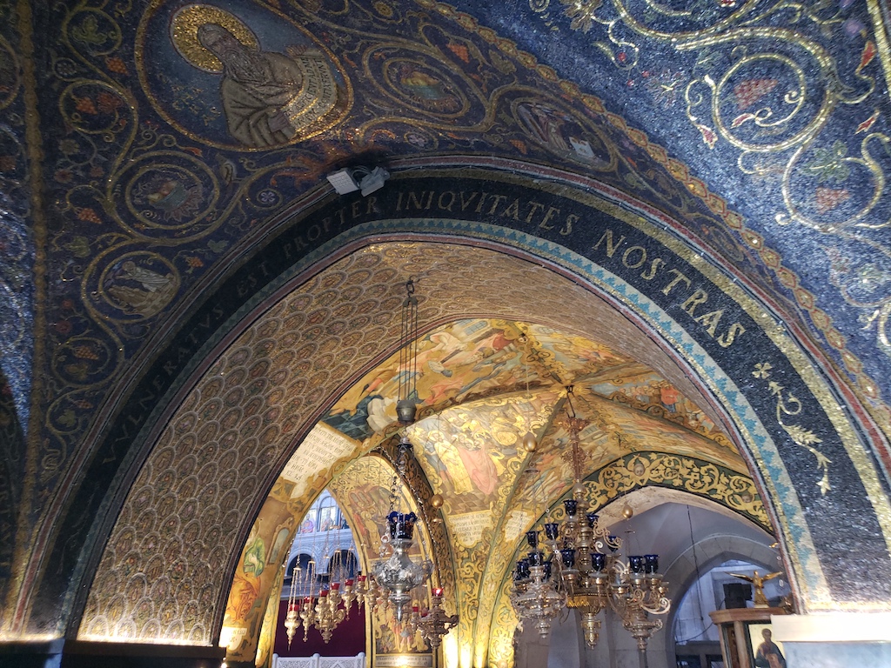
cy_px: 334
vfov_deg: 53.1
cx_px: 446
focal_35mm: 26
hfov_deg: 67.3
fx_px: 669
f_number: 1.5
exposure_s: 1/10
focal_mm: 4.3
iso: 160
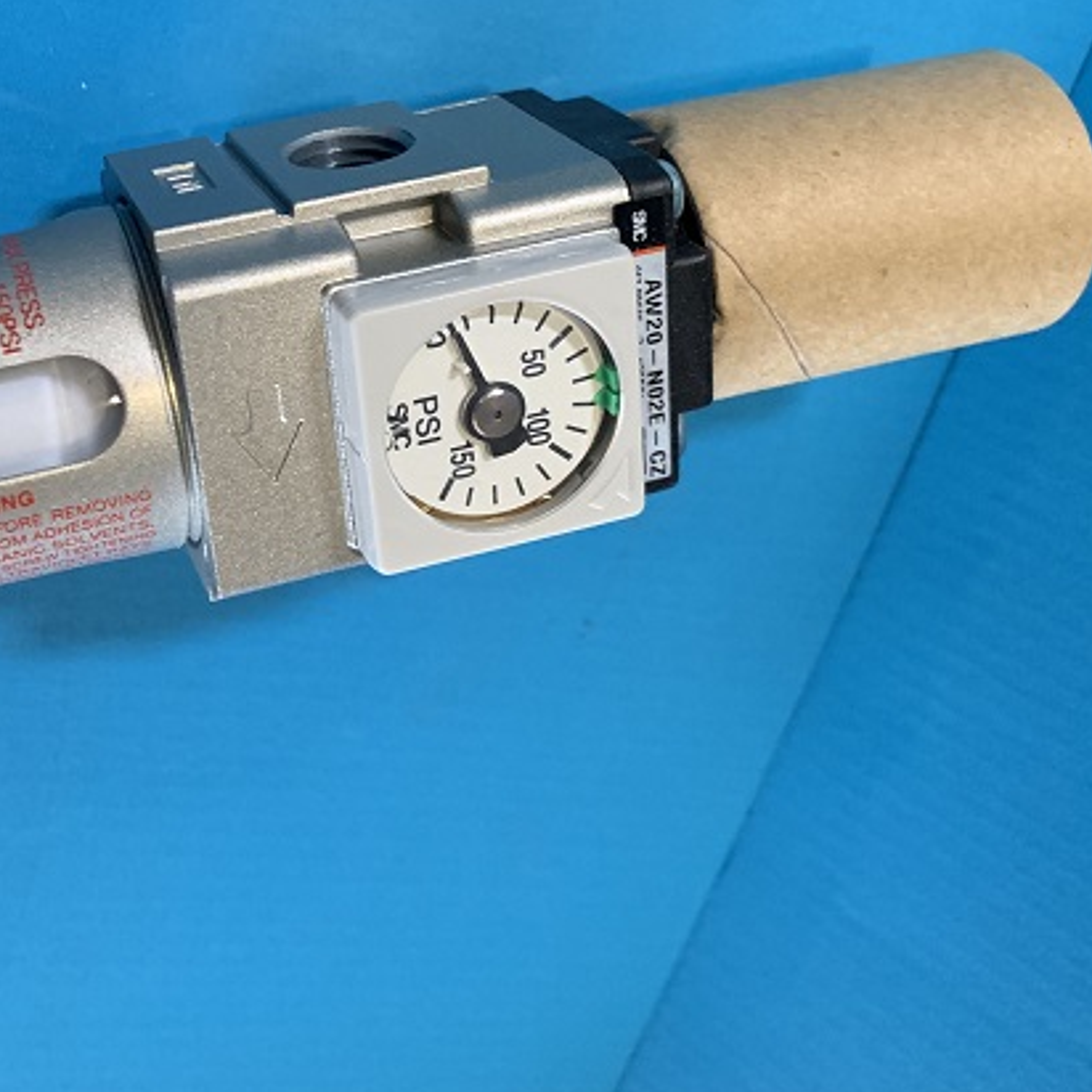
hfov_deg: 36.6
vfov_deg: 37.1
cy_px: 362
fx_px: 1606
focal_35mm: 45
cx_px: 256
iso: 400
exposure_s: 1/59
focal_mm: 4.25
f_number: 1.8
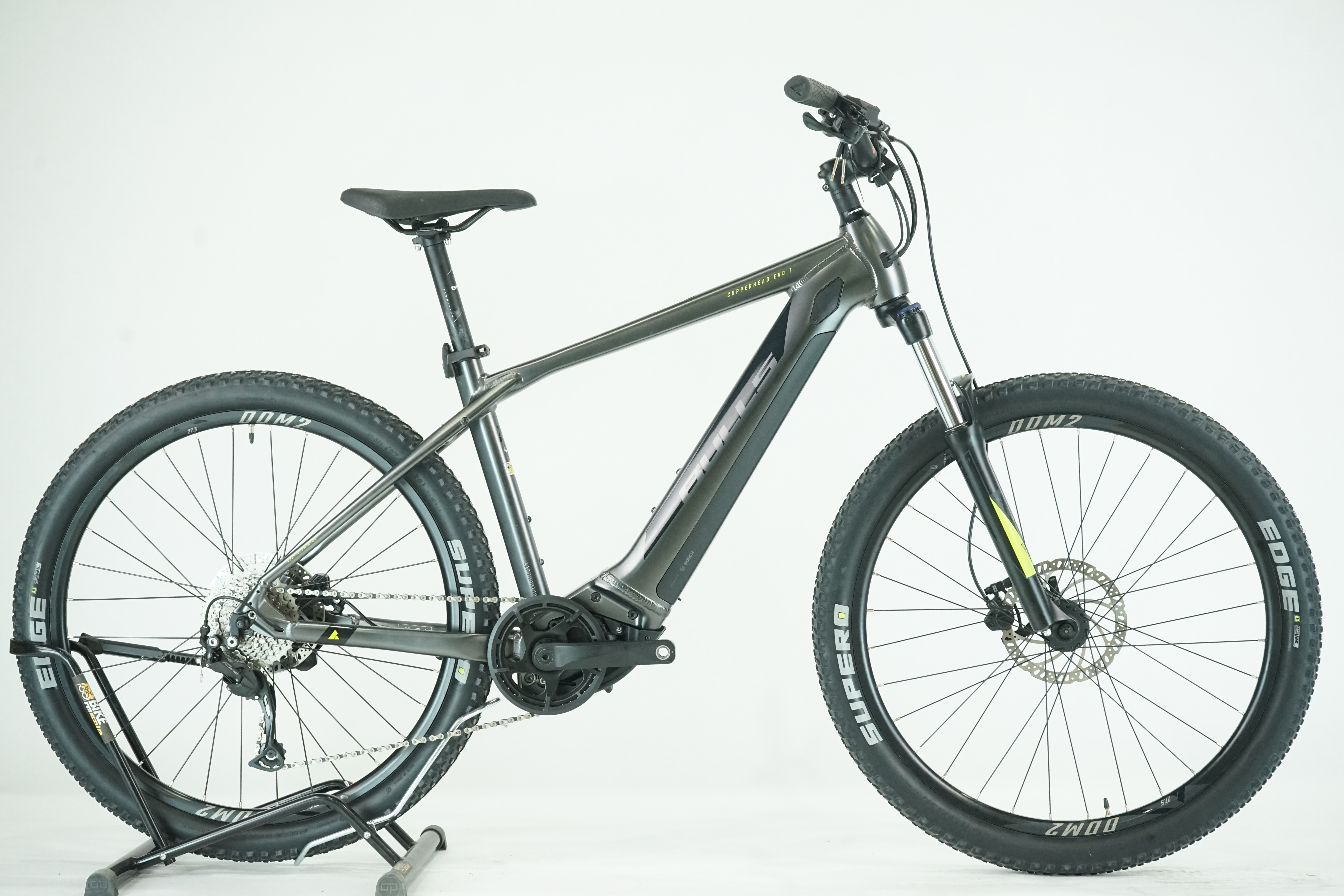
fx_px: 2314
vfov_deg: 21.9
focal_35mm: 62
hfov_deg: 32.4
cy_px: 448
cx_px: 672
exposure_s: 1/200
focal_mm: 62
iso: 3200
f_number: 7.1
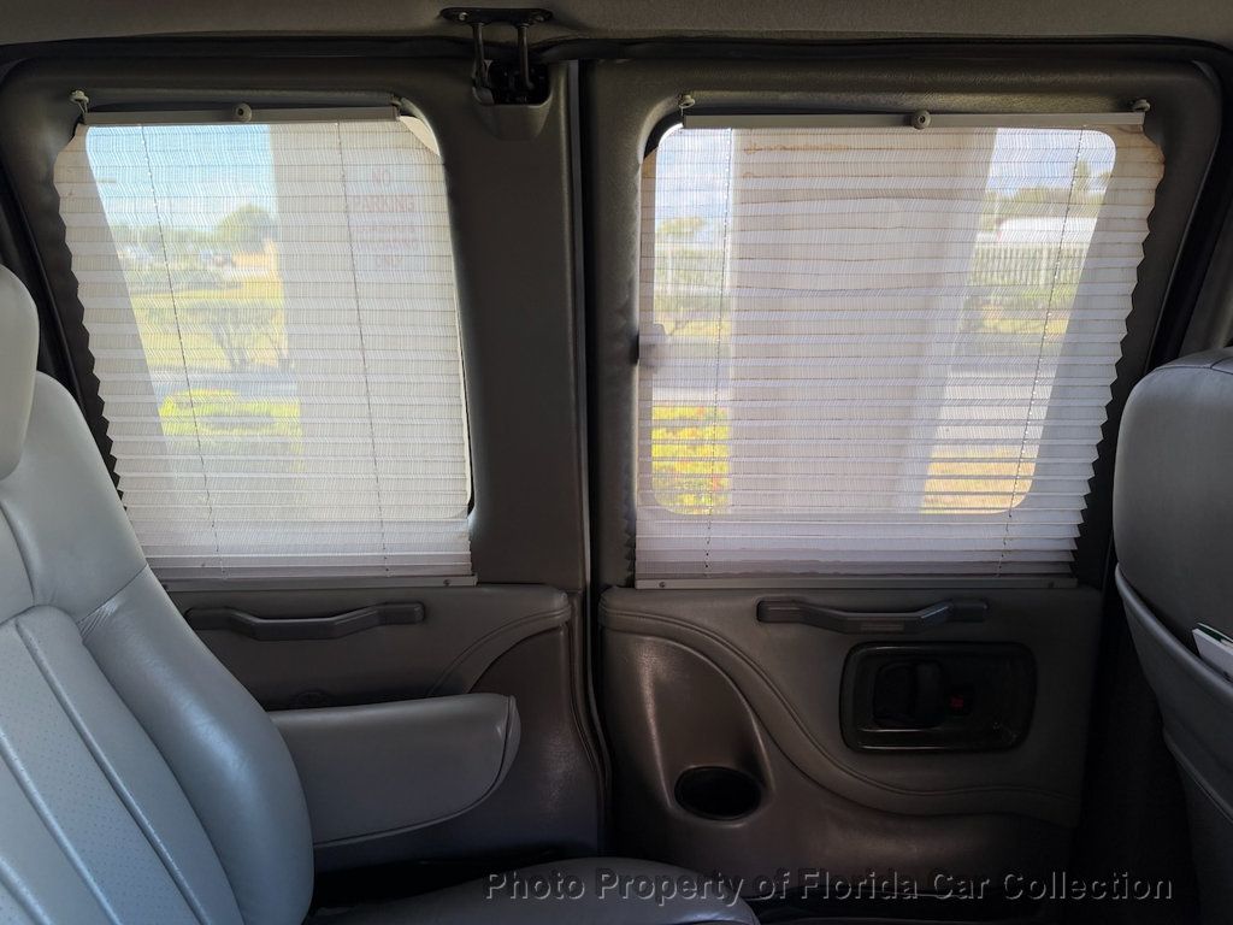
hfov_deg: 71.6
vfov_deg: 56.8
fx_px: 855
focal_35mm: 24
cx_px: 616
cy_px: 462
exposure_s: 1/121
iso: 160
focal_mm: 6.76
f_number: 1.78
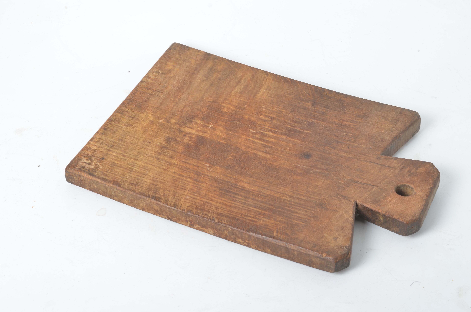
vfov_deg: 18.1
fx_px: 979
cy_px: 156
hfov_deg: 27.0
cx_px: 236
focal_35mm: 75
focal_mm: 50
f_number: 11
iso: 100
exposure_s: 1/125
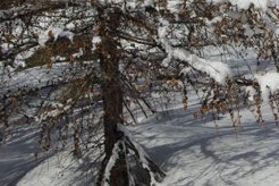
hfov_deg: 9.0
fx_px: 1720
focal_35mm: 222
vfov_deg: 6.1
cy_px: -87
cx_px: 422
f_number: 22
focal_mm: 43
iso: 100
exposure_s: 1/125
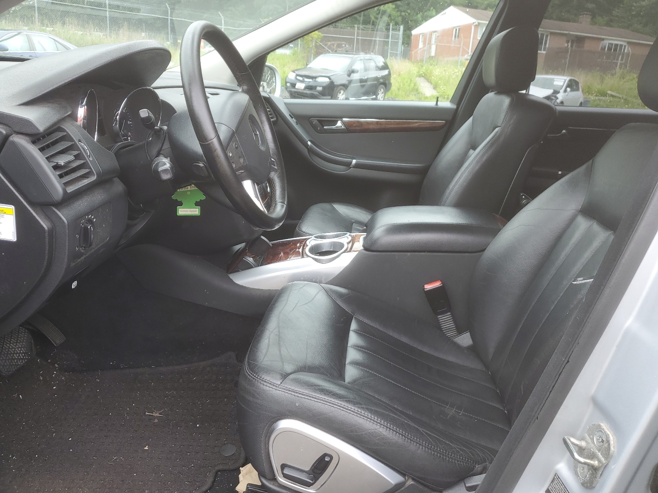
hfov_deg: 67.3
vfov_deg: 53.1
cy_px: 246
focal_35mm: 26
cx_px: 329
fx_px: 494
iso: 50
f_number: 1.5
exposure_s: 1/133
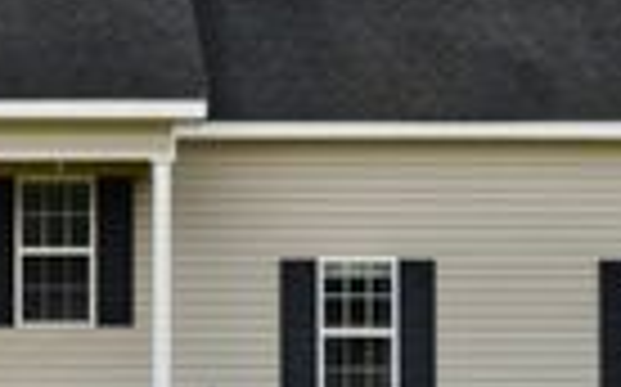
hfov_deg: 15.4
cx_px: -22
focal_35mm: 133
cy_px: 286
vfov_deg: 9.8
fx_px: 2249
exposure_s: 1/200
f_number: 9
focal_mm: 24
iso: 100
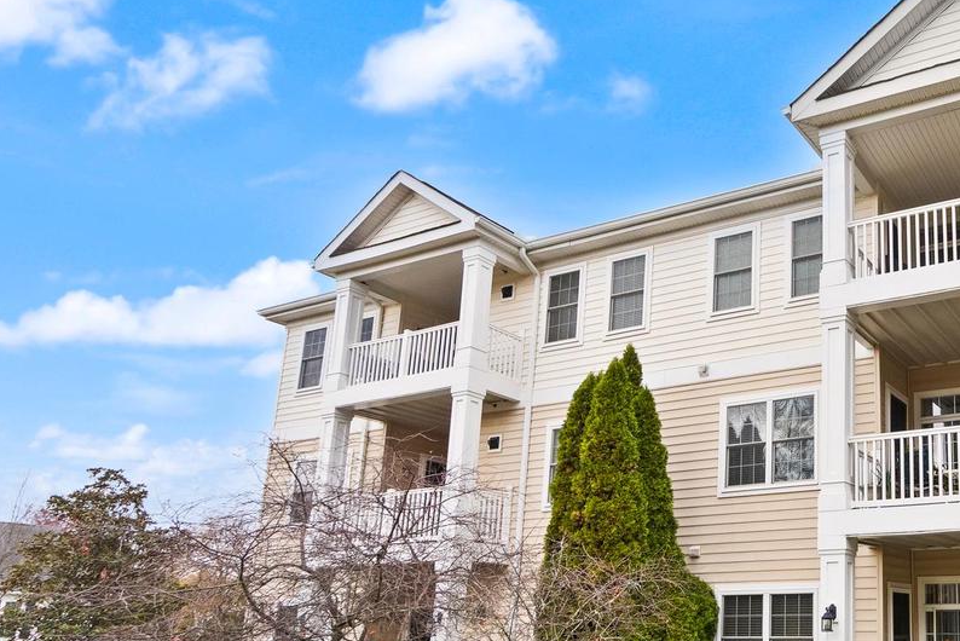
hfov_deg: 55.1
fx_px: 774
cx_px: 867
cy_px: 459
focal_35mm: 29
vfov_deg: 43.9
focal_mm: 16
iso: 1250
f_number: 8
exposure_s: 1/320
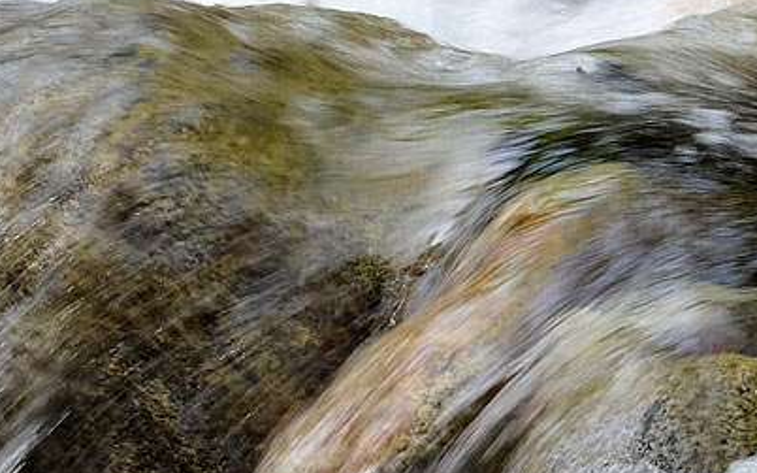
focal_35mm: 593
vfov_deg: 2.2
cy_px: 551
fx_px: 12231
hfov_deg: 3.5
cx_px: 448
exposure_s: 1/30
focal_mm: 156.1
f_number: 16
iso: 400
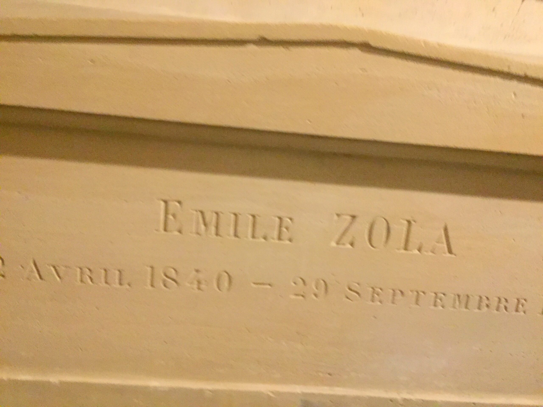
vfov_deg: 48.2
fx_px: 455
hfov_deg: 61.7
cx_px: 272
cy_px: 204
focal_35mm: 29
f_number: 2.2
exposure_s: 1/17
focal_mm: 4.15
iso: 400
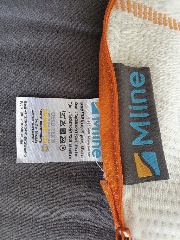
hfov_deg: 53.1
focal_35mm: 26
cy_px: 120
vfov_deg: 67.3
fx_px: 180
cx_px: 90
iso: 200
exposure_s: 1/100
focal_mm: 4.32
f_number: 2.4
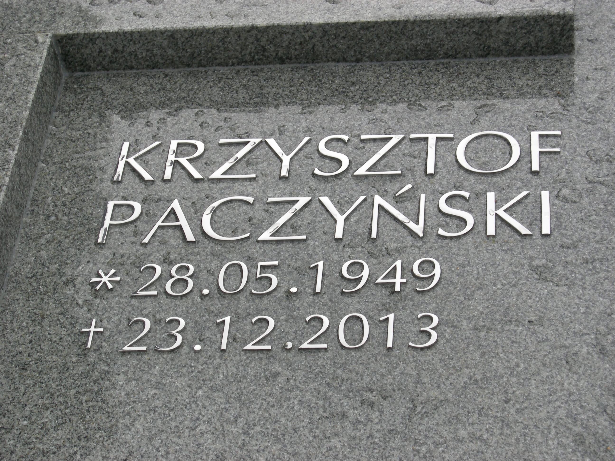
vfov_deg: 15.2
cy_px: 230
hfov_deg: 20.2
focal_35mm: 97
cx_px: 308
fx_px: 1723
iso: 64
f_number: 5.5
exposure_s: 1/183
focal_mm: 20.2
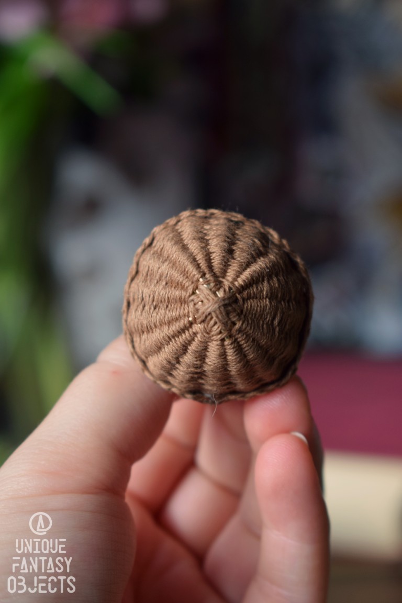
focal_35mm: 82
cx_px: 201
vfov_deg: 24.6
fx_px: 1382
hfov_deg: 16.6
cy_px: 302
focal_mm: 55
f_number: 5.6
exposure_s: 1/60
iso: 560
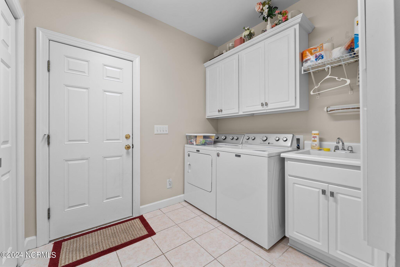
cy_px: 134
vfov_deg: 81.2
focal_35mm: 14
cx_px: 200
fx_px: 156
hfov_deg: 104.3
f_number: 8
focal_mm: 14
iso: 400
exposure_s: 1/2
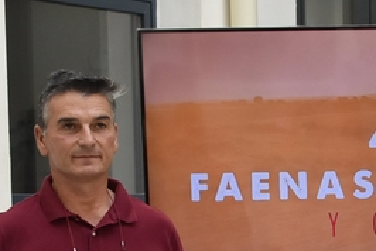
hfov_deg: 11.5
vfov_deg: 7.6
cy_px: 440
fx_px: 1840
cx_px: 428
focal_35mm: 176
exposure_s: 1/125
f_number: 5.6
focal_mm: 26
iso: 400
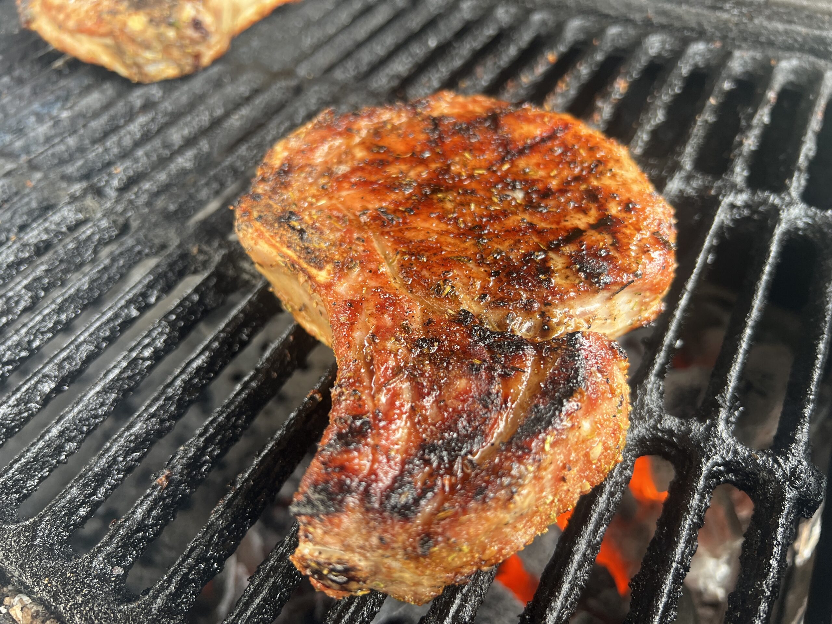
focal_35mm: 26
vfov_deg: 53.1
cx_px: 416
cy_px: 312
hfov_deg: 67.3
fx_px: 625
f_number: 1.5
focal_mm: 5.7
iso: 64
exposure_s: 1/121
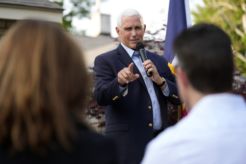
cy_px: 82
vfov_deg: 13.7
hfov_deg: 20.4
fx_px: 683
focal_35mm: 100
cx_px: 123
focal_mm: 100
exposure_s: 1/800
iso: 400
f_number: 3.2
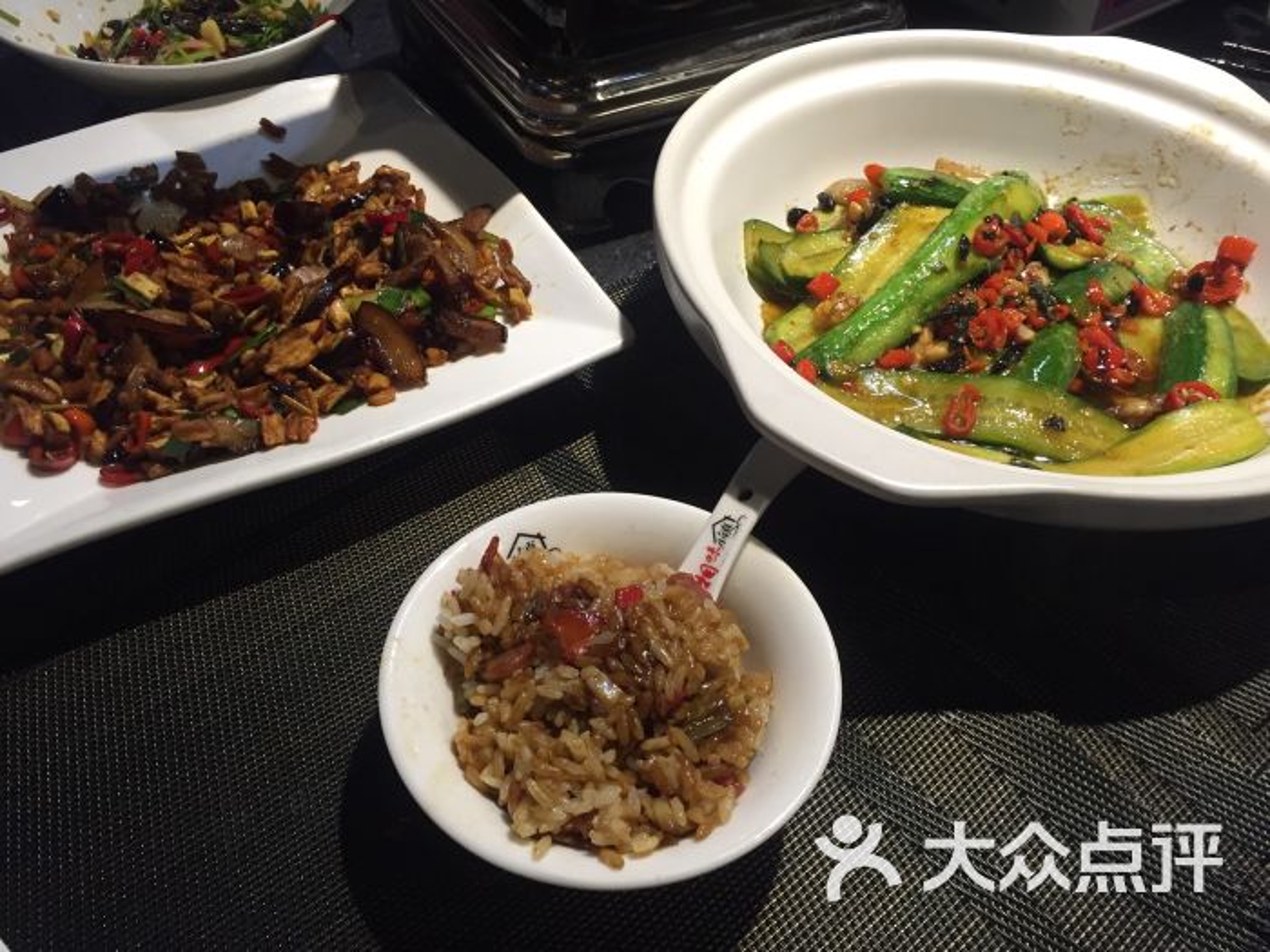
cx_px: 635
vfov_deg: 48.2
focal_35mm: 29
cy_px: 476
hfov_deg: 61.7
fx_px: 1064
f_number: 2.2
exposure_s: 1/33
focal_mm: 4.15
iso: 64
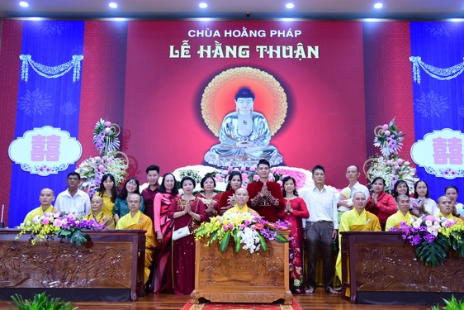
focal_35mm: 37
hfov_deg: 51.9
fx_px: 477
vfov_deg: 36.0
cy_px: 155
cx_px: 241
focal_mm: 32
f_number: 4
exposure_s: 1/40
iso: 640
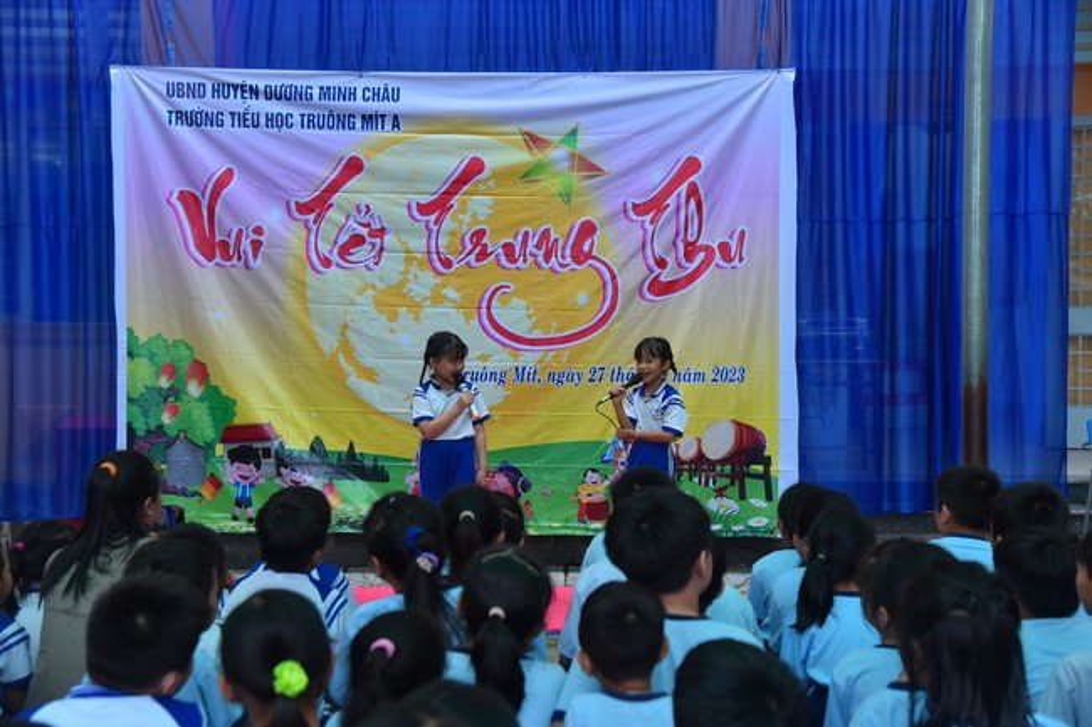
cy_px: 364
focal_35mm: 48
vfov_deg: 28.1
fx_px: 1456
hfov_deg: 41.1
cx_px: 546
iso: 250
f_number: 5.6
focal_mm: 48
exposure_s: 1/160
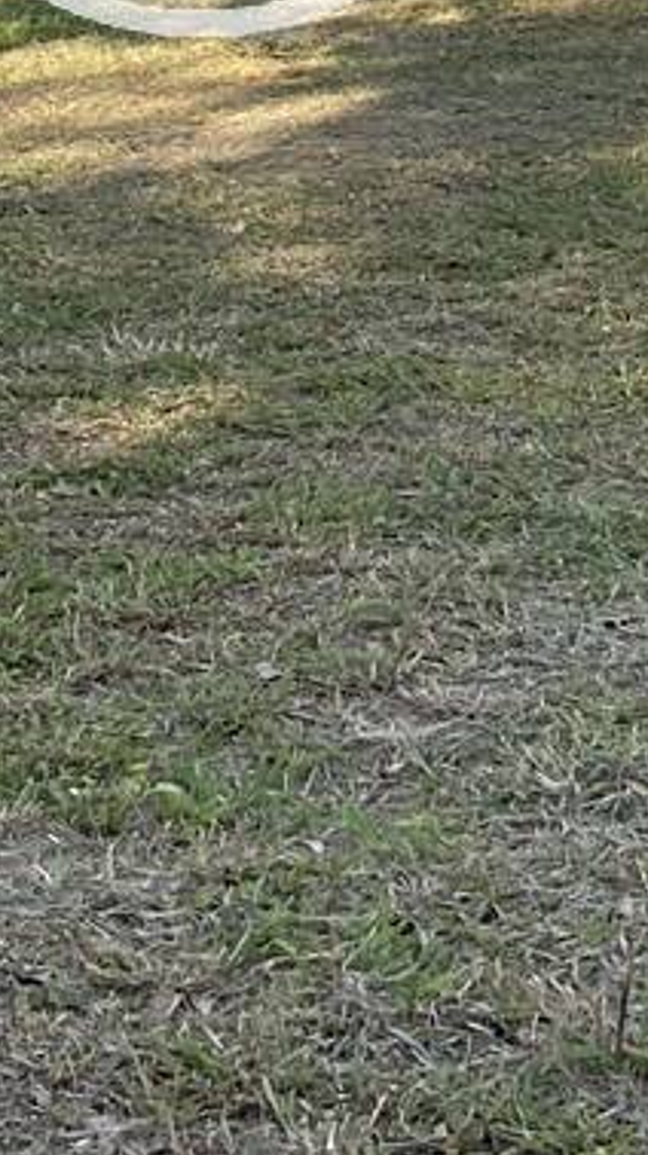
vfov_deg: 18.3
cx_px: 196
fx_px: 3306
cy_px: -391
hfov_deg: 11.2
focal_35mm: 108
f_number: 1.8
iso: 32
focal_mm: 4.25
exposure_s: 1/408
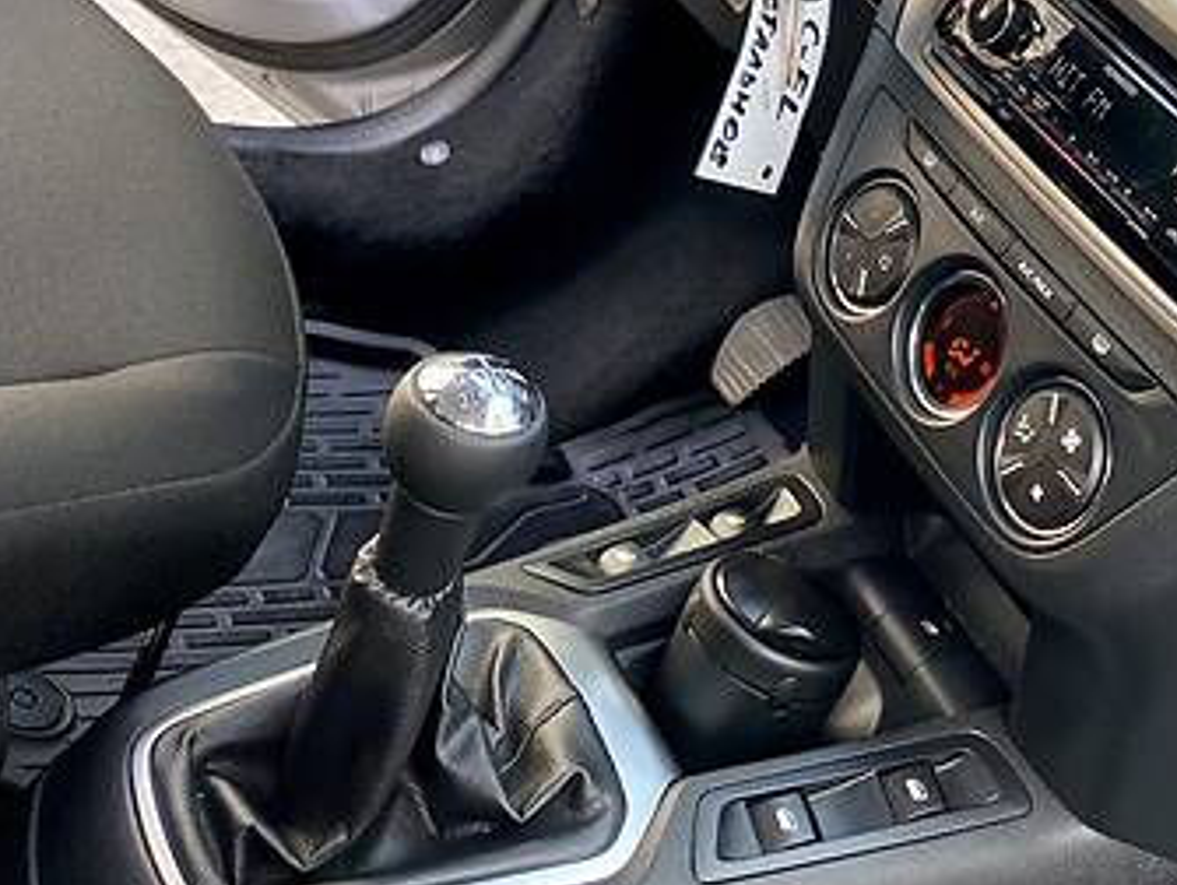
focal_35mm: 62
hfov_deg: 30.7
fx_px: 2110
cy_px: -18
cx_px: 857
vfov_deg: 22.7
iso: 50
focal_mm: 4.2
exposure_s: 1/122
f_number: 1.8
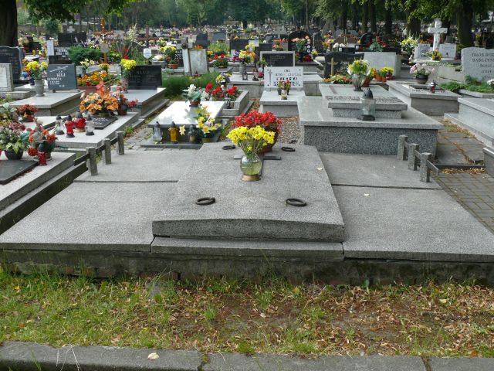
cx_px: 247
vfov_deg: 40.7
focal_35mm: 35
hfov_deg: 52.6
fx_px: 499
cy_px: 186
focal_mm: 7.4
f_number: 4
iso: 100
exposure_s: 1/125
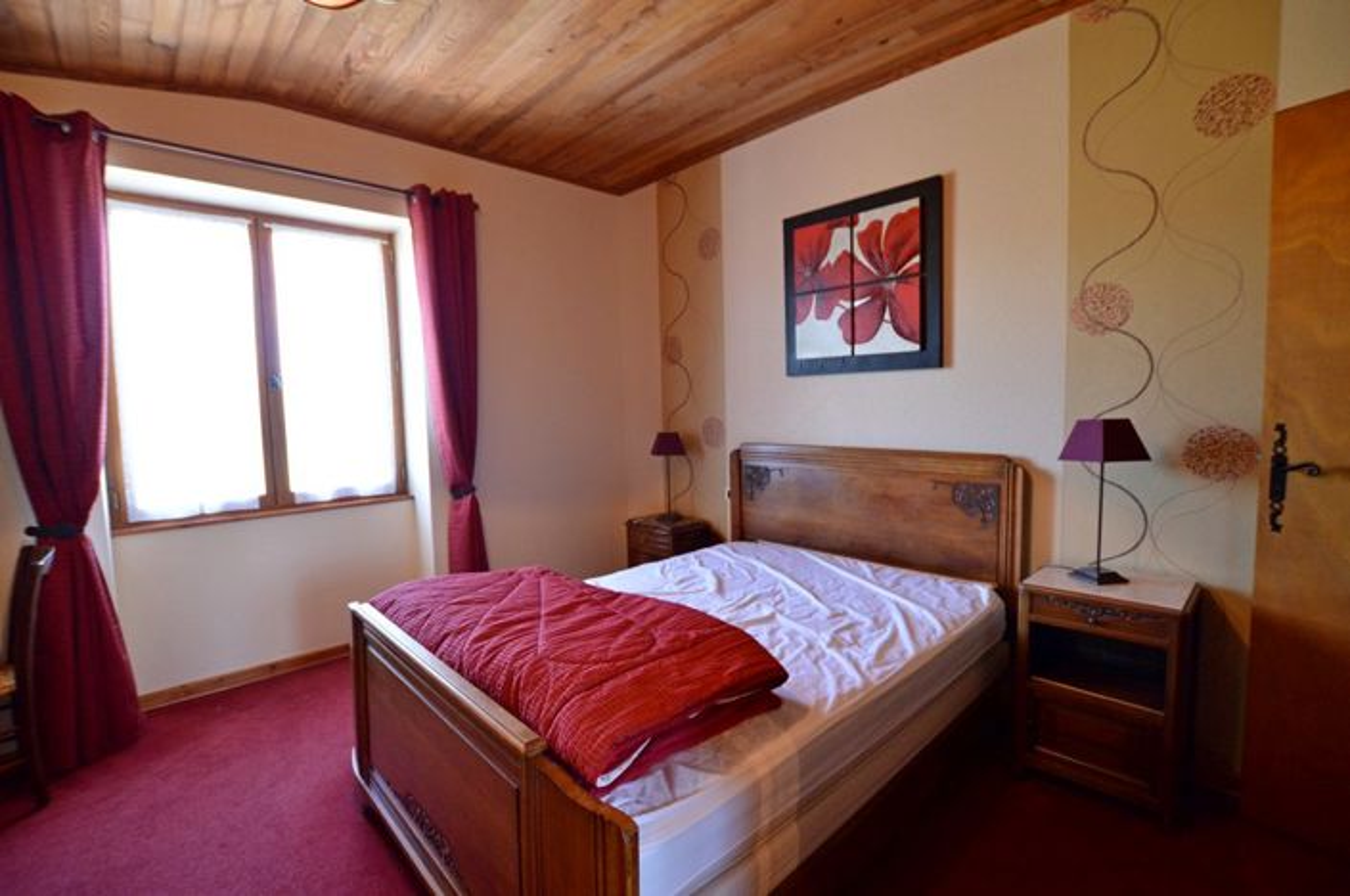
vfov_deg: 77.2
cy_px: 448
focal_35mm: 15
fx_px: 562
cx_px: 675
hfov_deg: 100.5
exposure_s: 1/60
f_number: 3.5
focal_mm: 10
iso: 1100
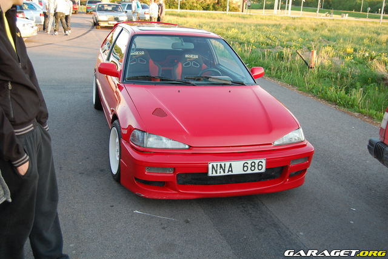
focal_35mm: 36
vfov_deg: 36.8
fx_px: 388
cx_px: 194
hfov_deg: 53.2
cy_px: 130
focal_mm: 24
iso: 400
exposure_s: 1/100
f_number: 5
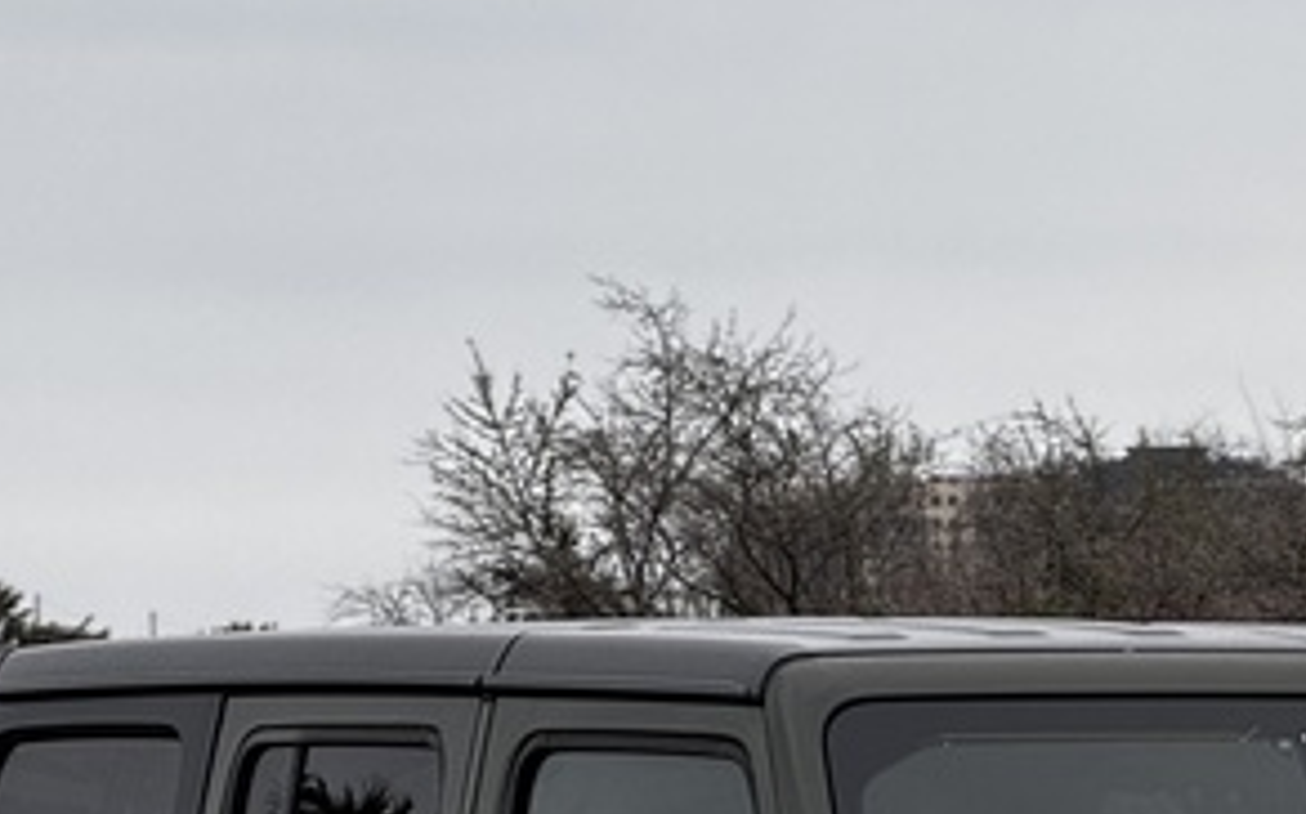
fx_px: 12412
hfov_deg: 6.0
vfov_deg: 3.7
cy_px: 1190
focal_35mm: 349
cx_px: 1288
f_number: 2.8
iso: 50
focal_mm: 15.66
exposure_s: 1/208
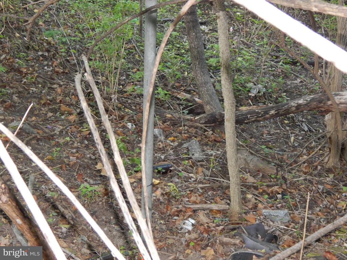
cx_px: 174
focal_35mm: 69
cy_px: 130
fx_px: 692
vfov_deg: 21.3
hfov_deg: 28.2
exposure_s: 1/30
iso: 400
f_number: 4.1
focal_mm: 12.3
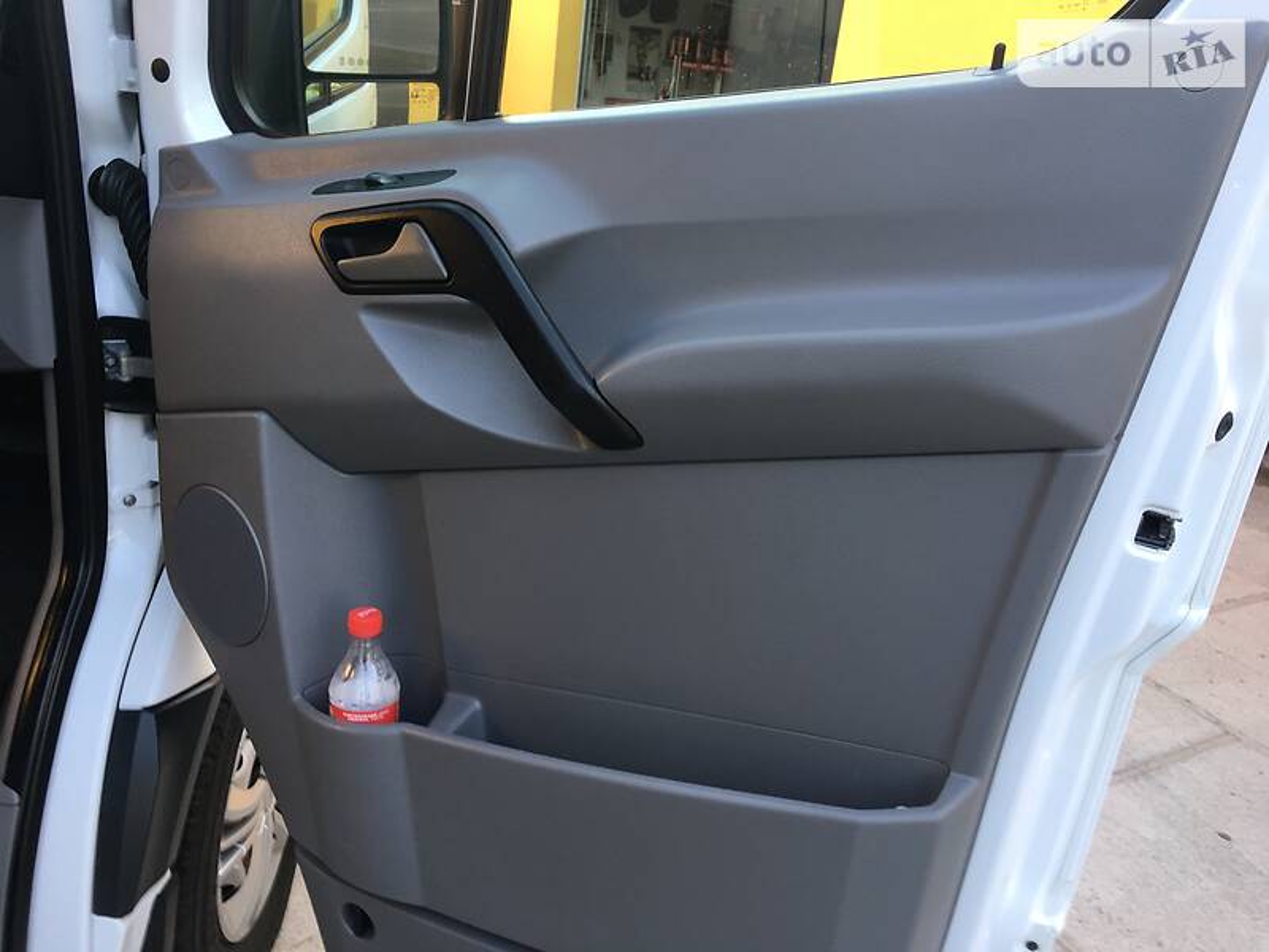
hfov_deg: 61.7
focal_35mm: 29
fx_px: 1063
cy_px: 476
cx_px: 634
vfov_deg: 48.2
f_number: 2.2
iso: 32
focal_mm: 4.2
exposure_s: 1/50
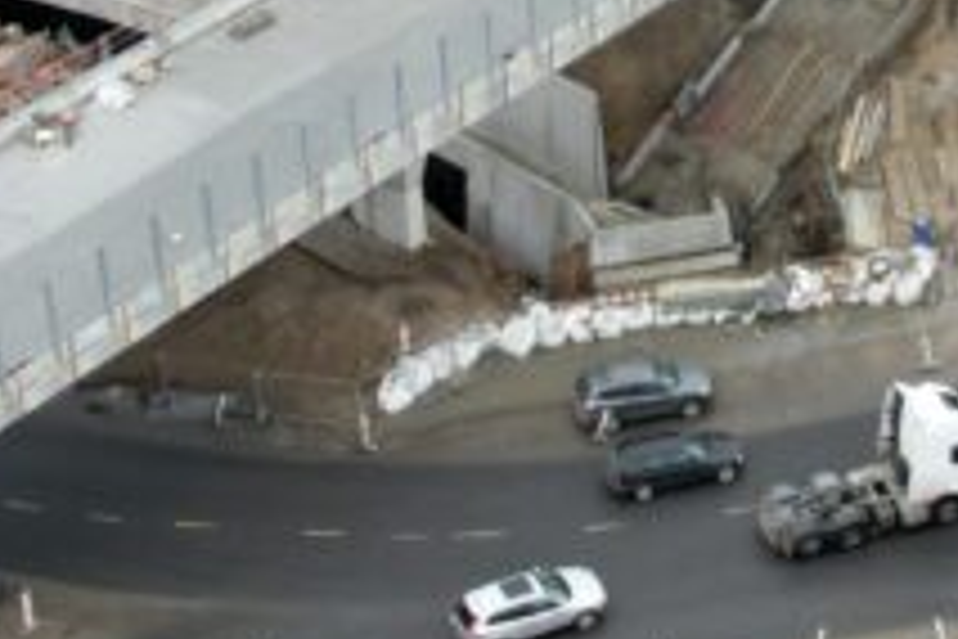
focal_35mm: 106
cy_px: -281
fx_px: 2821
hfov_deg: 19.1
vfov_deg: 12.4
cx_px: 751
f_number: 2.8
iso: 140
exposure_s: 1/100
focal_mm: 8.38
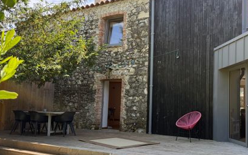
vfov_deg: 34.4
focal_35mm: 37
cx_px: 172
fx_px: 250
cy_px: 85
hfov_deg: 51.4
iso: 100
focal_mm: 6.76
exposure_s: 1/1046
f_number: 1.78
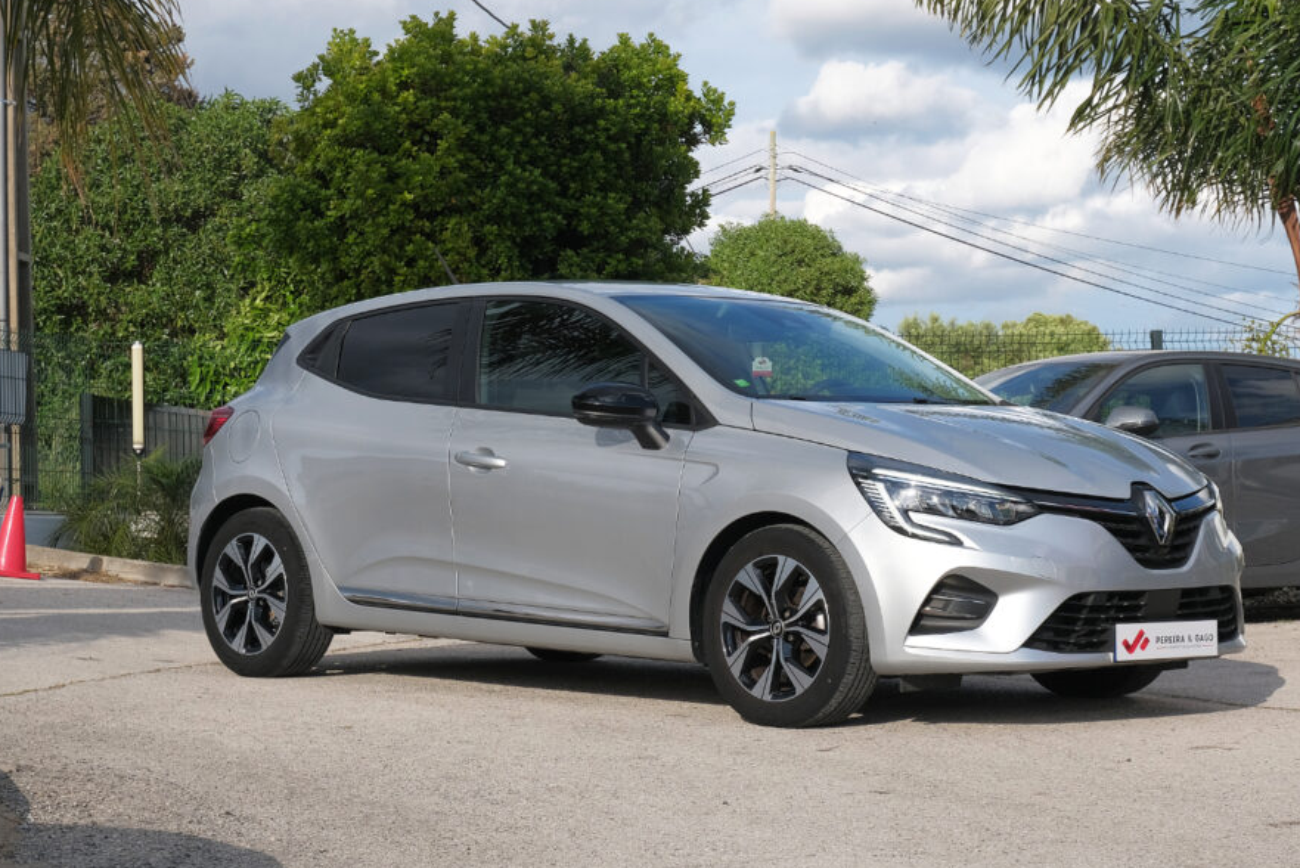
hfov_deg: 25.7
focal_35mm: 79
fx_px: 2854
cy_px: 482
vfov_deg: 17.3
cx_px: 711
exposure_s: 1/250
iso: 160
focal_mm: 45
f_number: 9
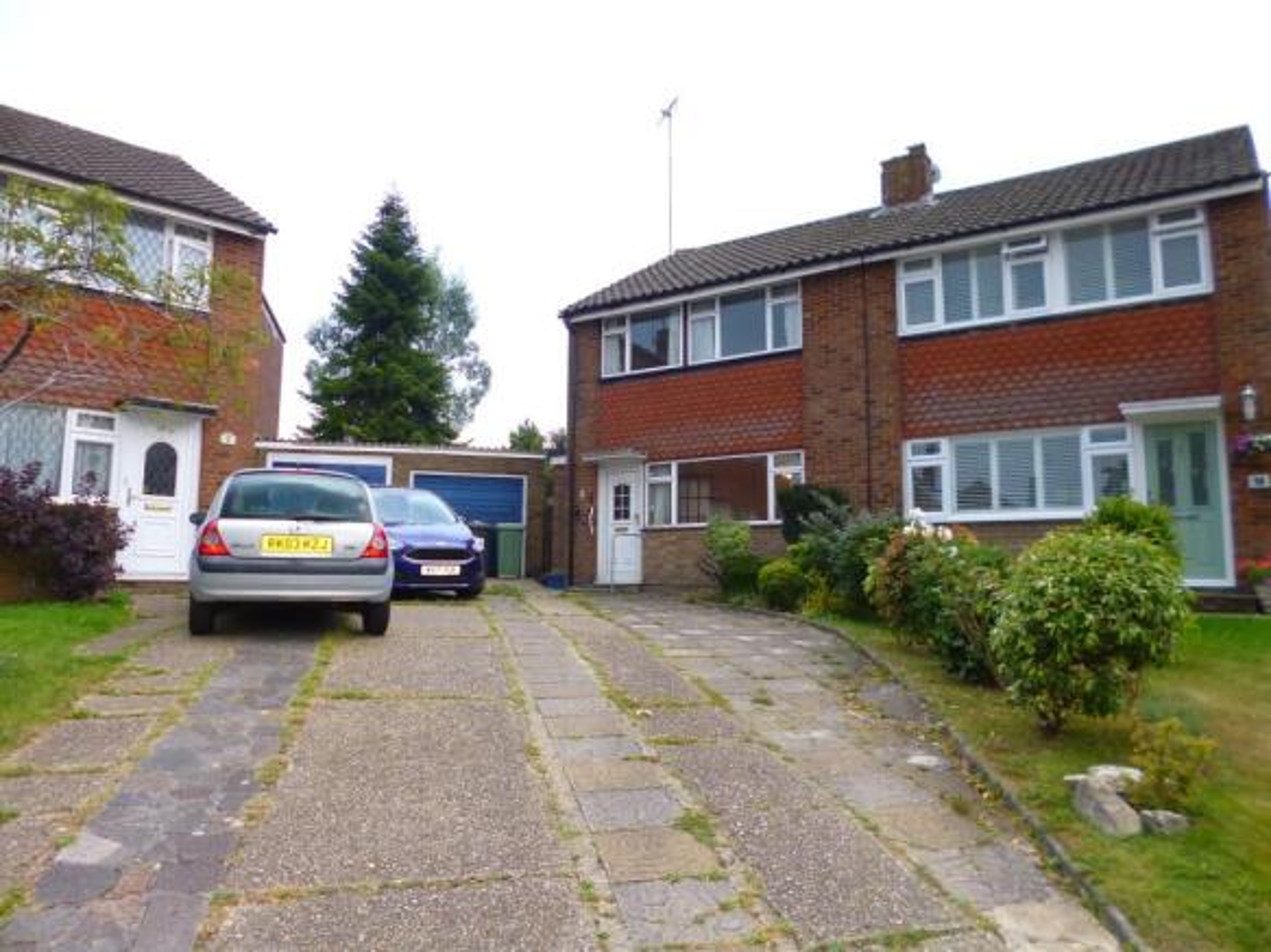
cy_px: 476
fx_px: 881
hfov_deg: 71.6
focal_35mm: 24
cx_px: 636
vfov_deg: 56.8
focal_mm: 4.3
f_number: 2.5
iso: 100
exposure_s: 1/160
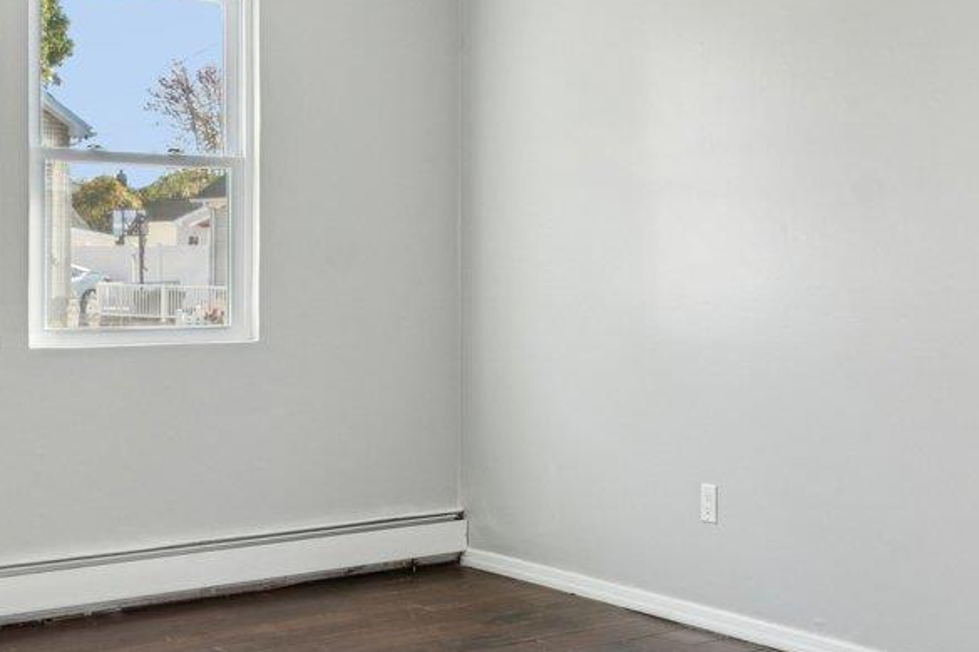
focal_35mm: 56
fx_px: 1523
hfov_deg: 34.8
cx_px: 753
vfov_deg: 24.2
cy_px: 300
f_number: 8
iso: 125
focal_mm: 16
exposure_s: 1/6
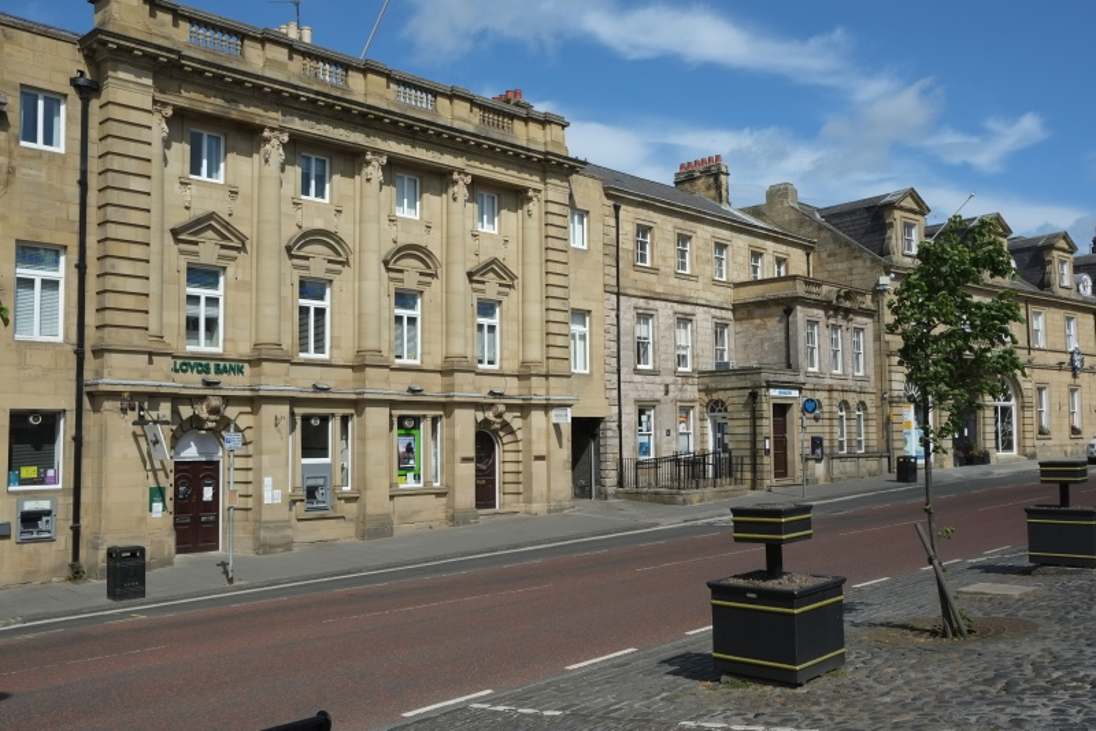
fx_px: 1065
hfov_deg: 54.4
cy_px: 366
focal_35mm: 35
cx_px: 548
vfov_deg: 37.8
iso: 200
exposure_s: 1/400
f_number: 9
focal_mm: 23
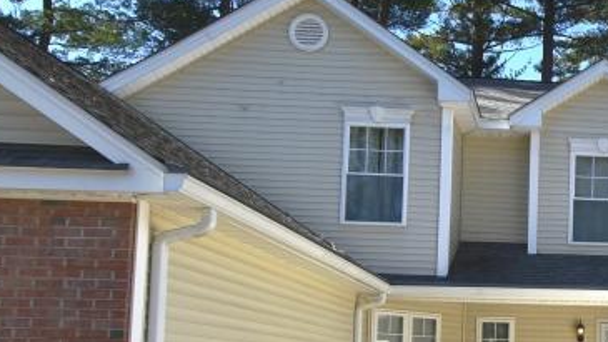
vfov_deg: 22.8
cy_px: 333
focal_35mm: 51
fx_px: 818
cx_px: 643
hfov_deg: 35.7
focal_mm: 11.5
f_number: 8
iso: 125
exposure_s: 1/250
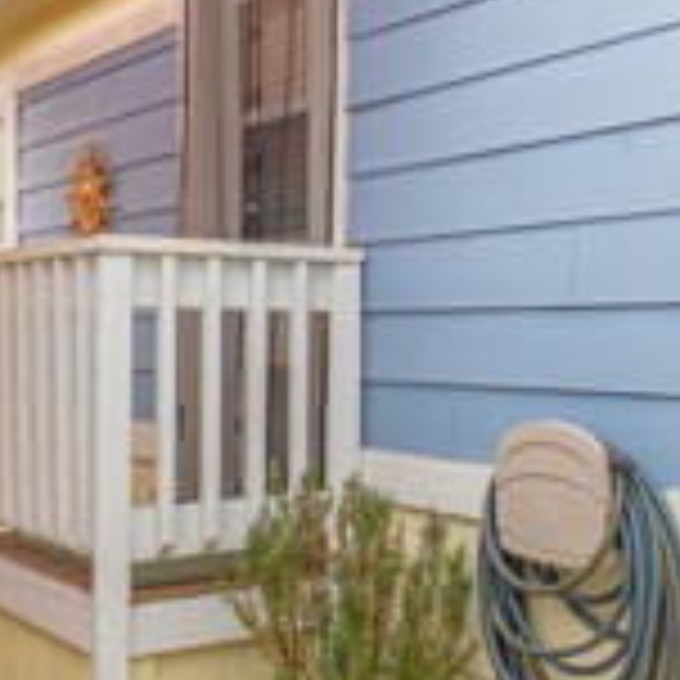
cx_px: 414
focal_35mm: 54
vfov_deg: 31.6
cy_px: 320
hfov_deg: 31.5
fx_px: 1200
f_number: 7.1
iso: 100
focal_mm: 10
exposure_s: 1/80
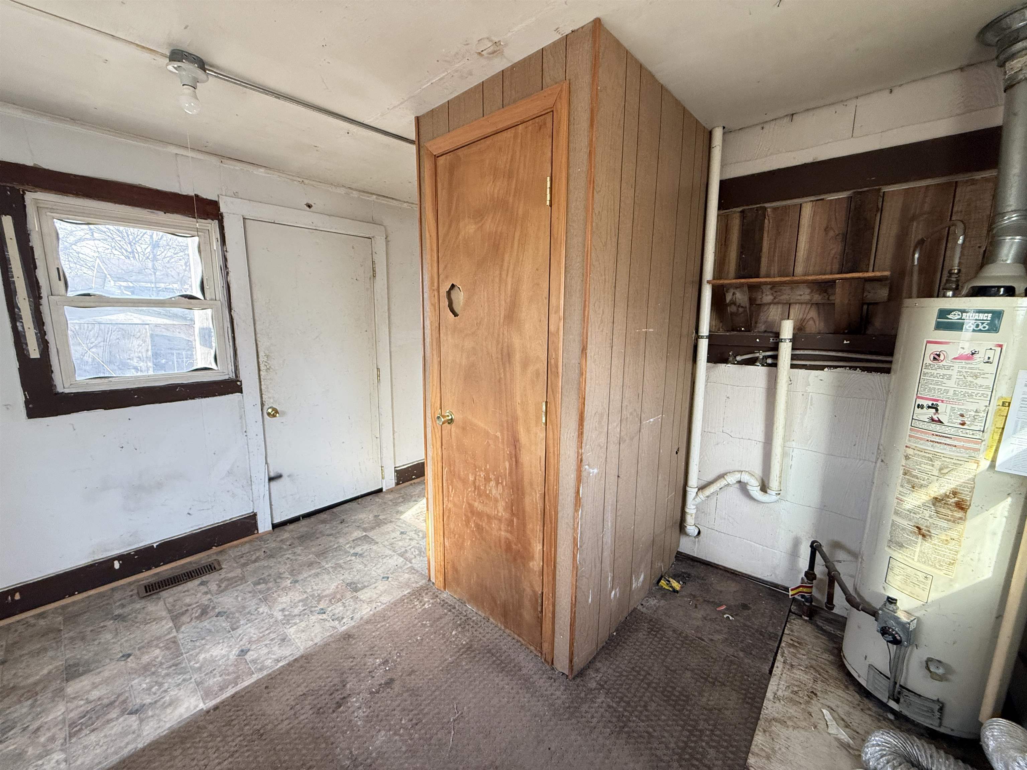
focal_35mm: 14
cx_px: 514
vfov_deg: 85.7
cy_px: 385
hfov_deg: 102.1
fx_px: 415
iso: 320
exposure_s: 1/95
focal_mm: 2.22
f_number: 2.2
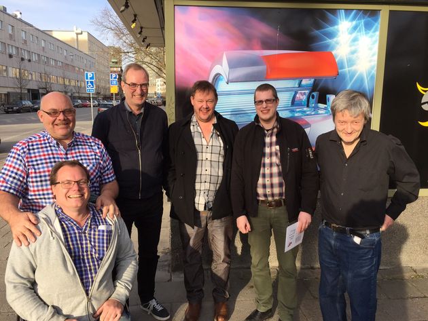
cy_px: 160
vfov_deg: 48.3
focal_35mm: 29
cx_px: 214
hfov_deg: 61.6
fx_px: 359
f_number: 2.2
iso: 32
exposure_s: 1/581
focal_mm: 4.15
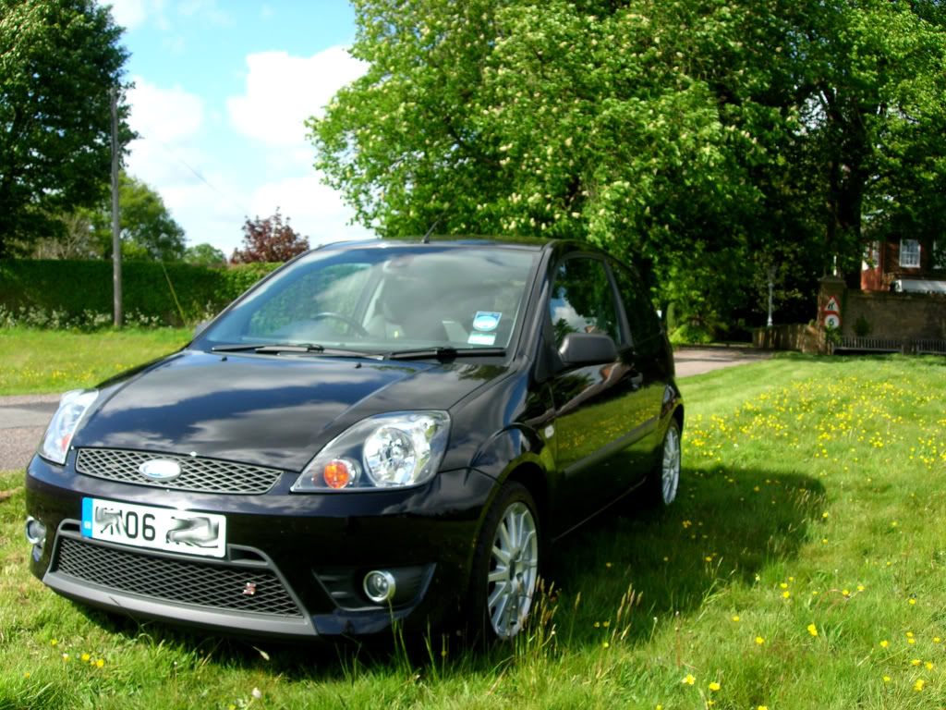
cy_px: 355
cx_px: 473
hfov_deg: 49.0
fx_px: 1038
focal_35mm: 38
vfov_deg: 37.7
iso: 64
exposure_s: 1/290
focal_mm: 7.8
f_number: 4.8
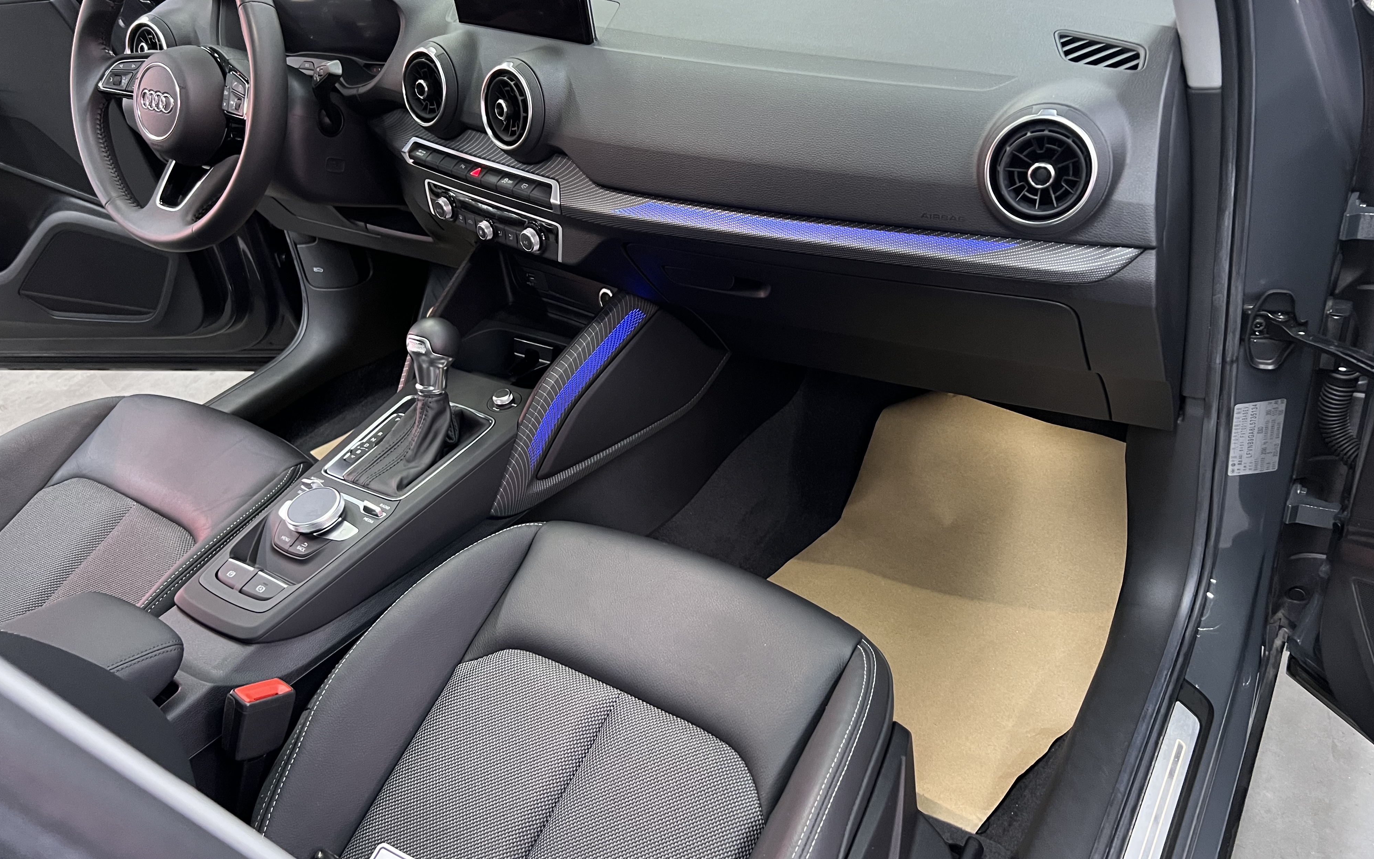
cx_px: 696
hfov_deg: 66.5
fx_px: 1048
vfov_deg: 44.5
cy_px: 385
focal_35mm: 28
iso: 400
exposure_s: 1/33
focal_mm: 5.7
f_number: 1.5
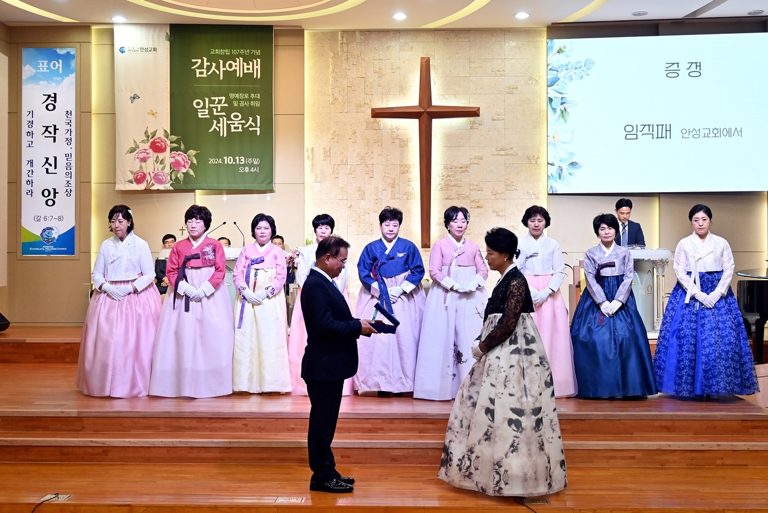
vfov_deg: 31.7
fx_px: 902
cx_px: 389
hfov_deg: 46.1
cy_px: 255
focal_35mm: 42
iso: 500
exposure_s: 1/125
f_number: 4.5
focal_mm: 27.5
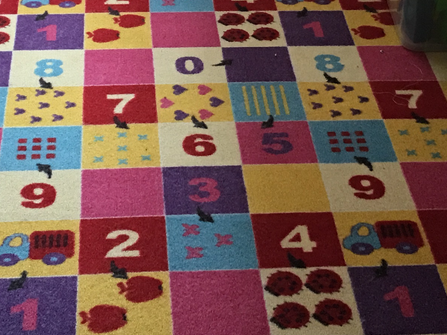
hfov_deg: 20.0
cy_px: -17
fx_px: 1266
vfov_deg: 14.8
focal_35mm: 98
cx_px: 241
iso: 64
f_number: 2.2
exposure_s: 1/17
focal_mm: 4.15
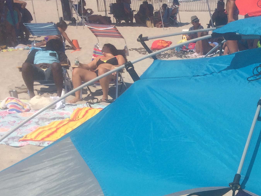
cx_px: 253
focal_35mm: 70
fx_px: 528
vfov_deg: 19.8
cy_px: 232
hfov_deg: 26.5
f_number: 2.2
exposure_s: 1/3731
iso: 32
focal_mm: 4.15
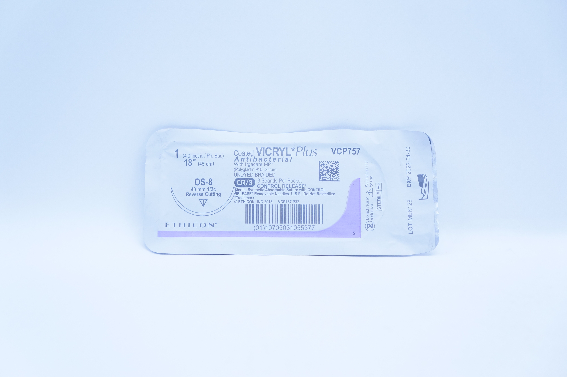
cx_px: 284
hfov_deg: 38.9
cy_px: 188
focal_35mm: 51
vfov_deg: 26.4
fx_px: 802
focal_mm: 34
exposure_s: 1/200
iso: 800
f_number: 4.5
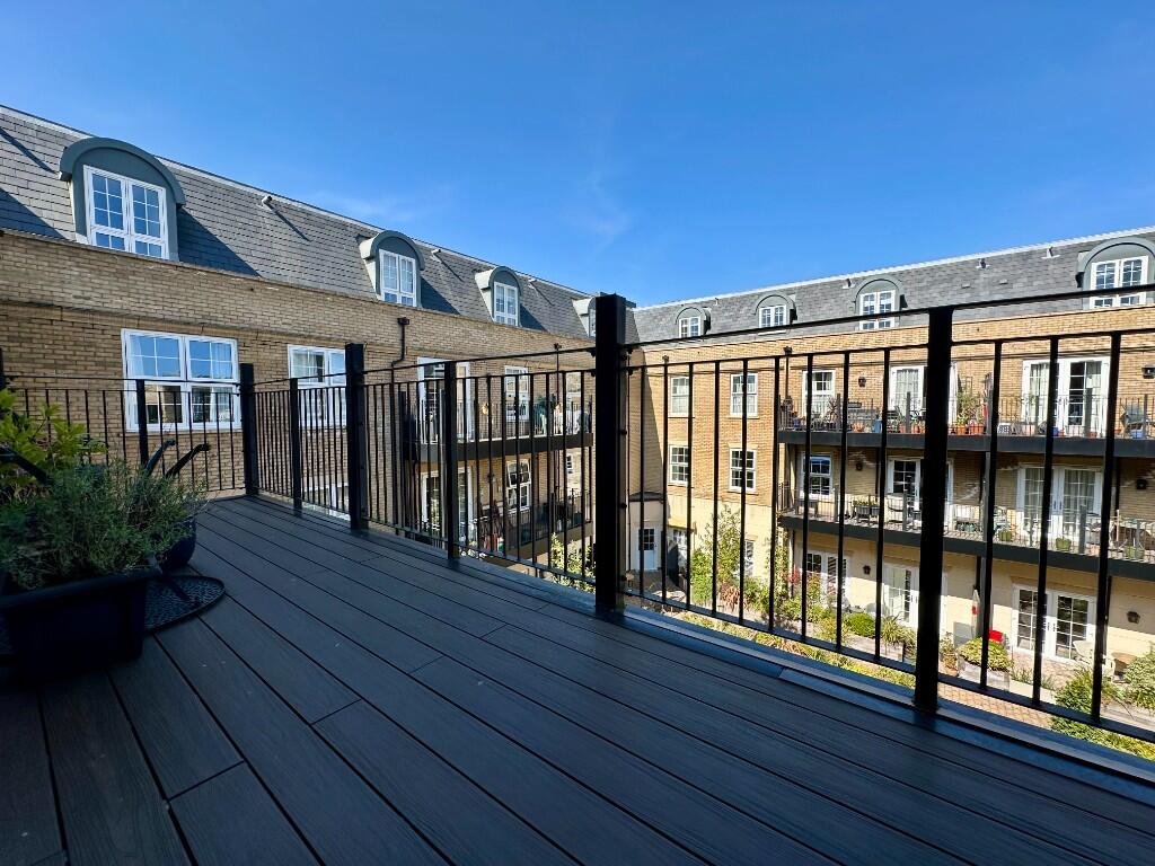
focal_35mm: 14
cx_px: 578
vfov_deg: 85.7
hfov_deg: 102.1
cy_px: 433
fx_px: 467
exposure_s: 1/849
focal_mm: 2.22
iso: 50
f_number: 2.2
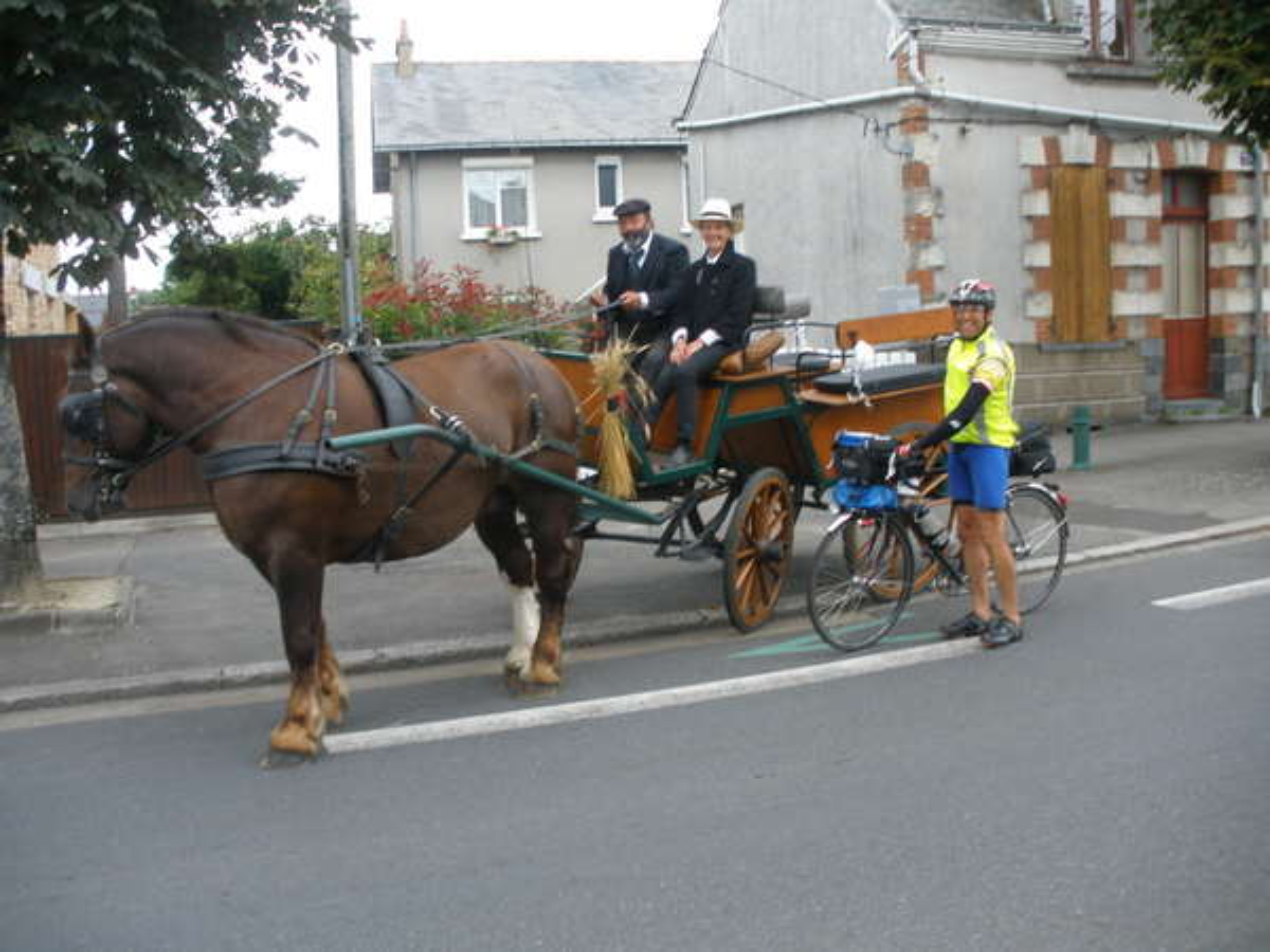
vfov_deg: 39.7
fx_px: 1321
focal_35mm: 36
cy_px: 476
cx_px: 635
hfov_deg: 51.4
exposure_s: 1/50
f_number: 3.5
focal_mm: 6.3
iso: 80
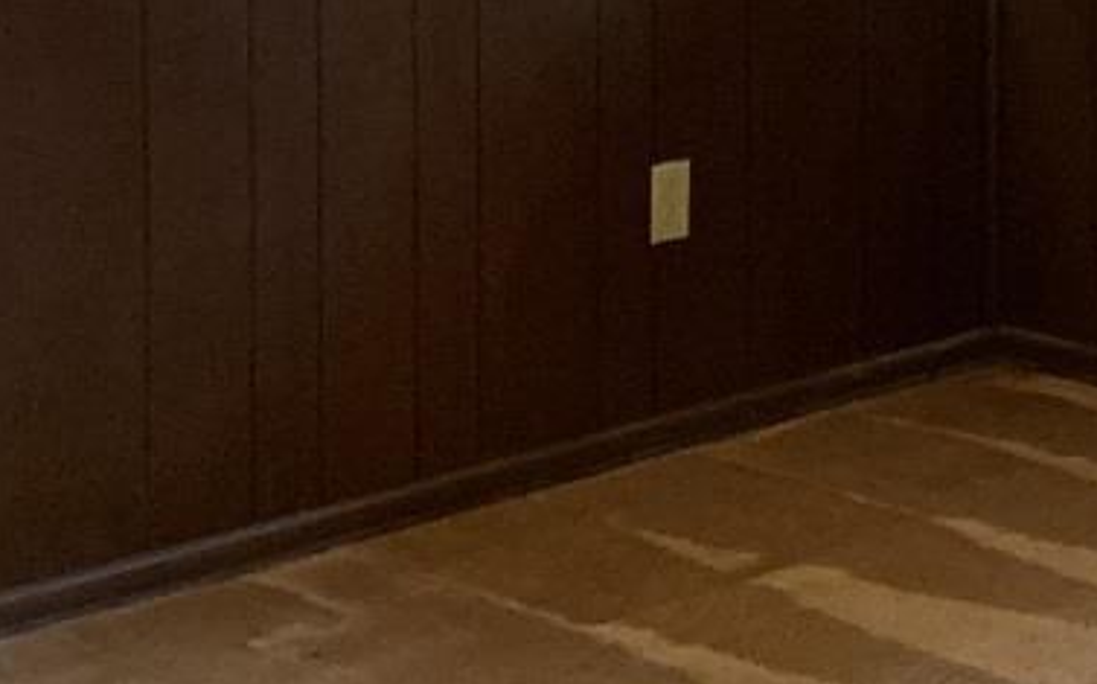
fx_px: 3525
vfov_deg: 10.7
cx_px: 1291
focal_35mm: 118
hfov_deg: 17.0
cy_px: -343
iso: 320
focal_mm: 4.25
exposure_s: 1/40
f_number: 1.8
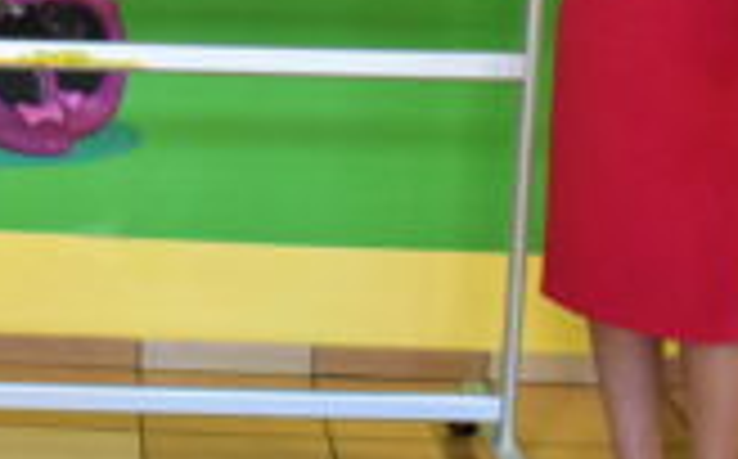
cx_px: -36
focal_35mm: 106
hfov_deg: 19.0
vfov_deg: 12.1
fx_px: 2129
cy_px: -58
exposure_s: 1/125
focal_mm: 18
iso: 5000
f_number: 6.3
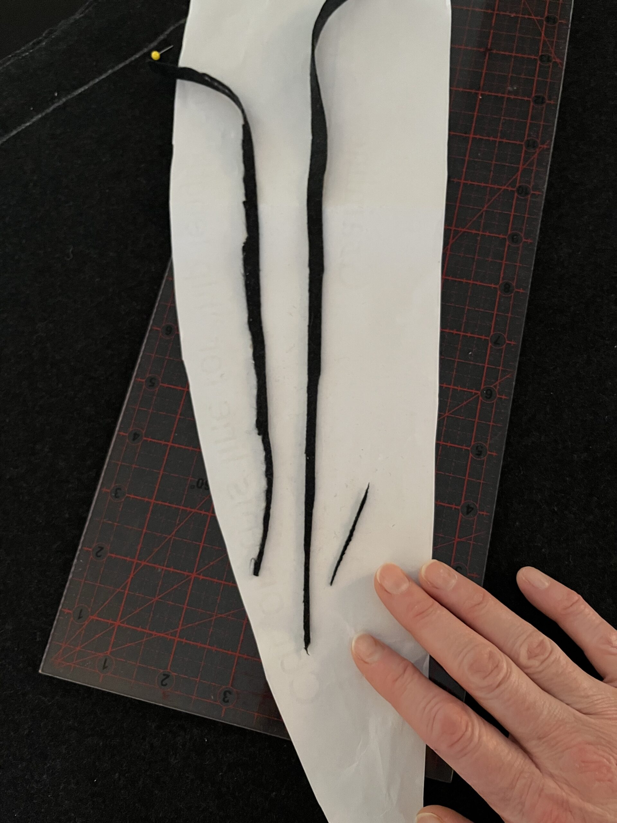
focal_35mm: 26
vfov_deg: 67.3
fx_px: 618
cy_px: 412
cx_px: 308
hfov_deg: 53.1
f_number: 1.6
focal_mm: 5.1
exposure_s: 1/60
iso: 400
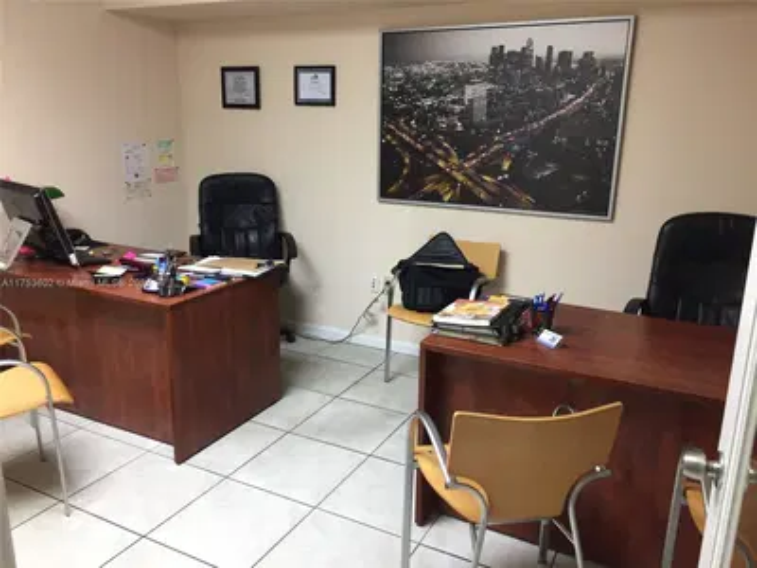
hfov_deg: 61.7
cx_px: 378
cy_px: 284
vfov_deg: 48.2
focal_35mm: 29
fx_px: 634
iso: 64
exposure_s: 1/30
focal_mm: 4.15
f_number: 2.2
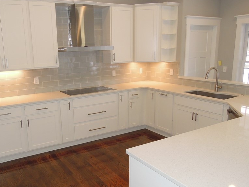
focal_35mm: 32
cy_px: 99
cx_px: 94
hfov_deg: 56.2
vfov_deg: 44.1
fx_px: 230
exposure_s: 1/100
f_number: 2.8
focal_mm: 4.3
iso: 160
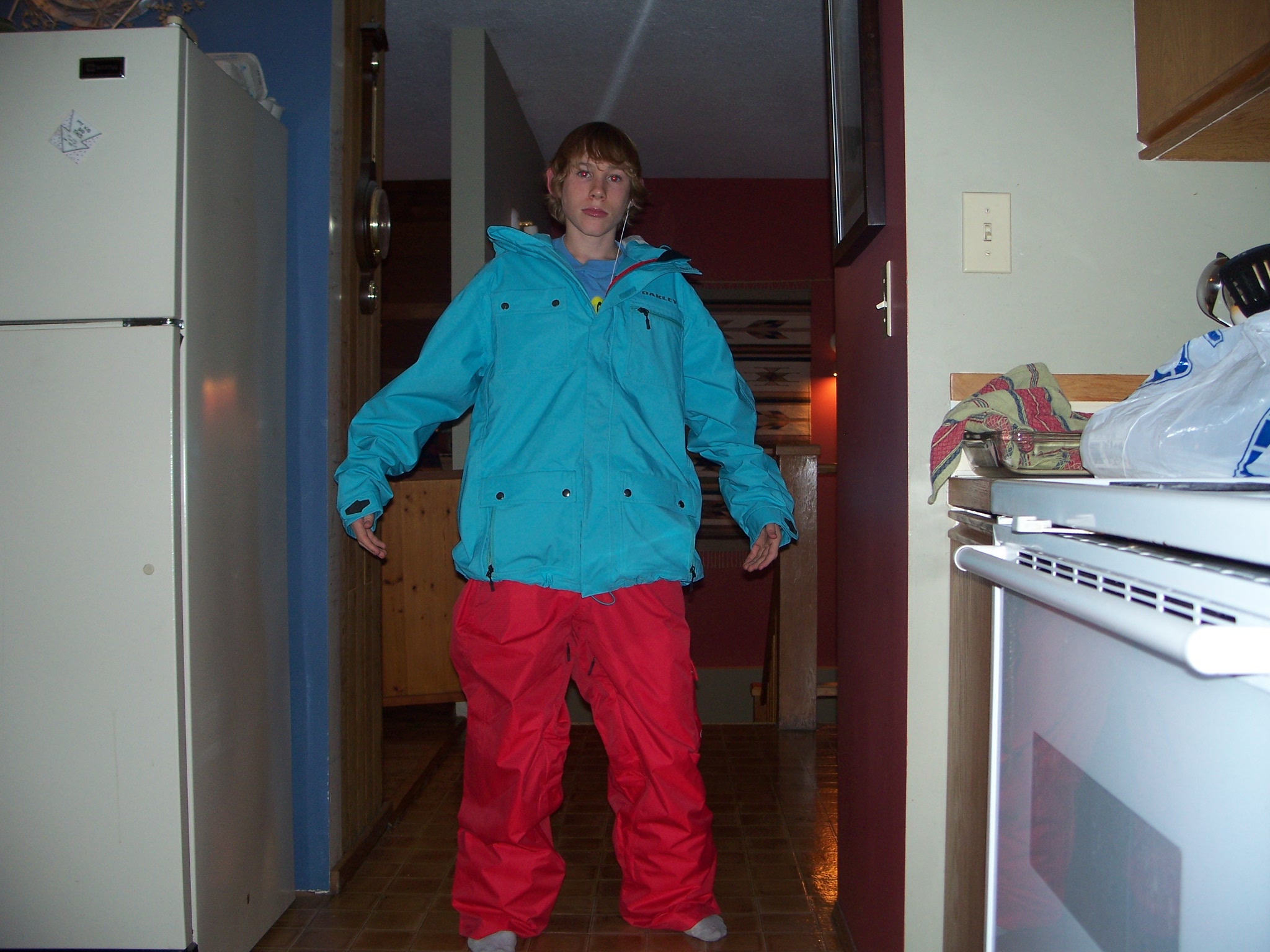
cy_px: 476
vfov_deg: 38.7
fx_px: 1357
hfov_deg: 50.1
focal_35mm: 37
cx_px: 635
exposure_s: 1/60
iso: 125
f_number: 2.8
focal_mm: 7.8
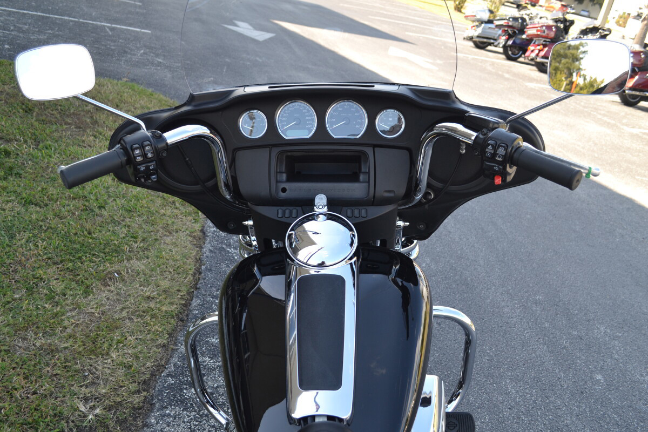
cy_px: 216
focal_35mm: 36
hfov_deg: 53.1
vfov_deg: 36.9
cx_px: 324
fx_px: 648
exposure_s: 1/125
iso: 160
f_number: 5.6
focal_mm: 24
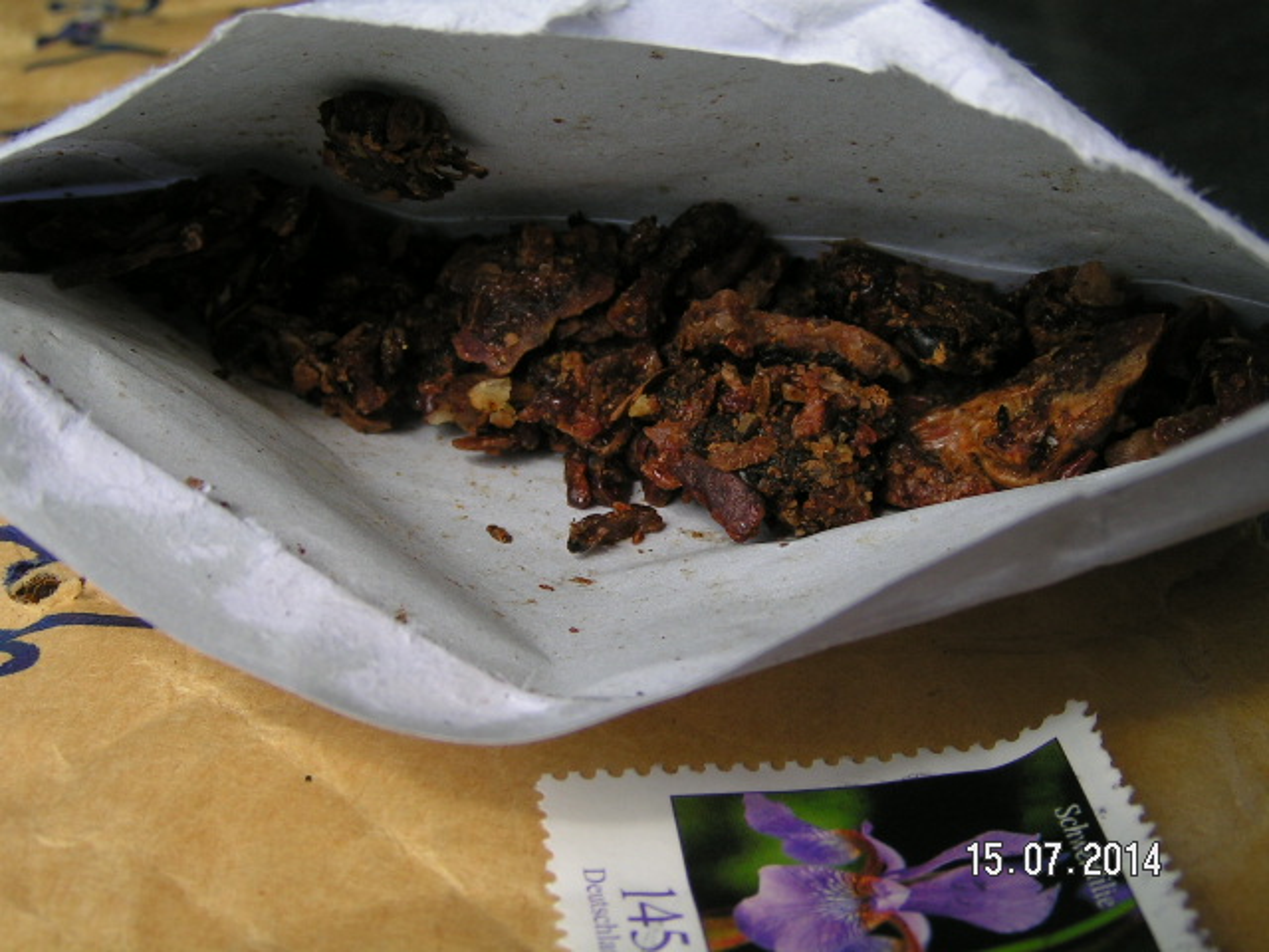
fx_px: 2310
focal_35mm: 63
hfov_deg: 30.7
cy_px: 476
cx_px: 634
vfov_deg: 23.3
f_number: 5
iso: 50
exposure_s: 1/125
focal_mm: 9.7
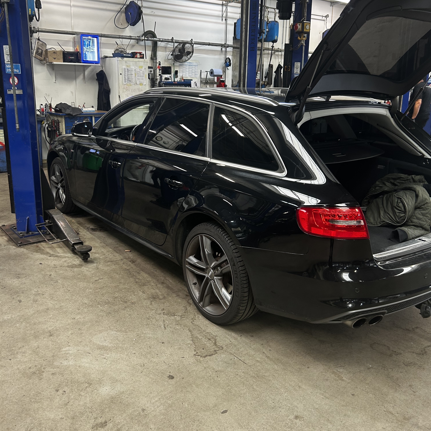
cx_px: 218
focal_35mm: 31
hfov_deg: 52.5
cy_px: 188
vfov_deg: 52.4
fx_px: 437
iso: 100
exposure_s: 1/50
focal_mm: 5.7
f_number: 1.5
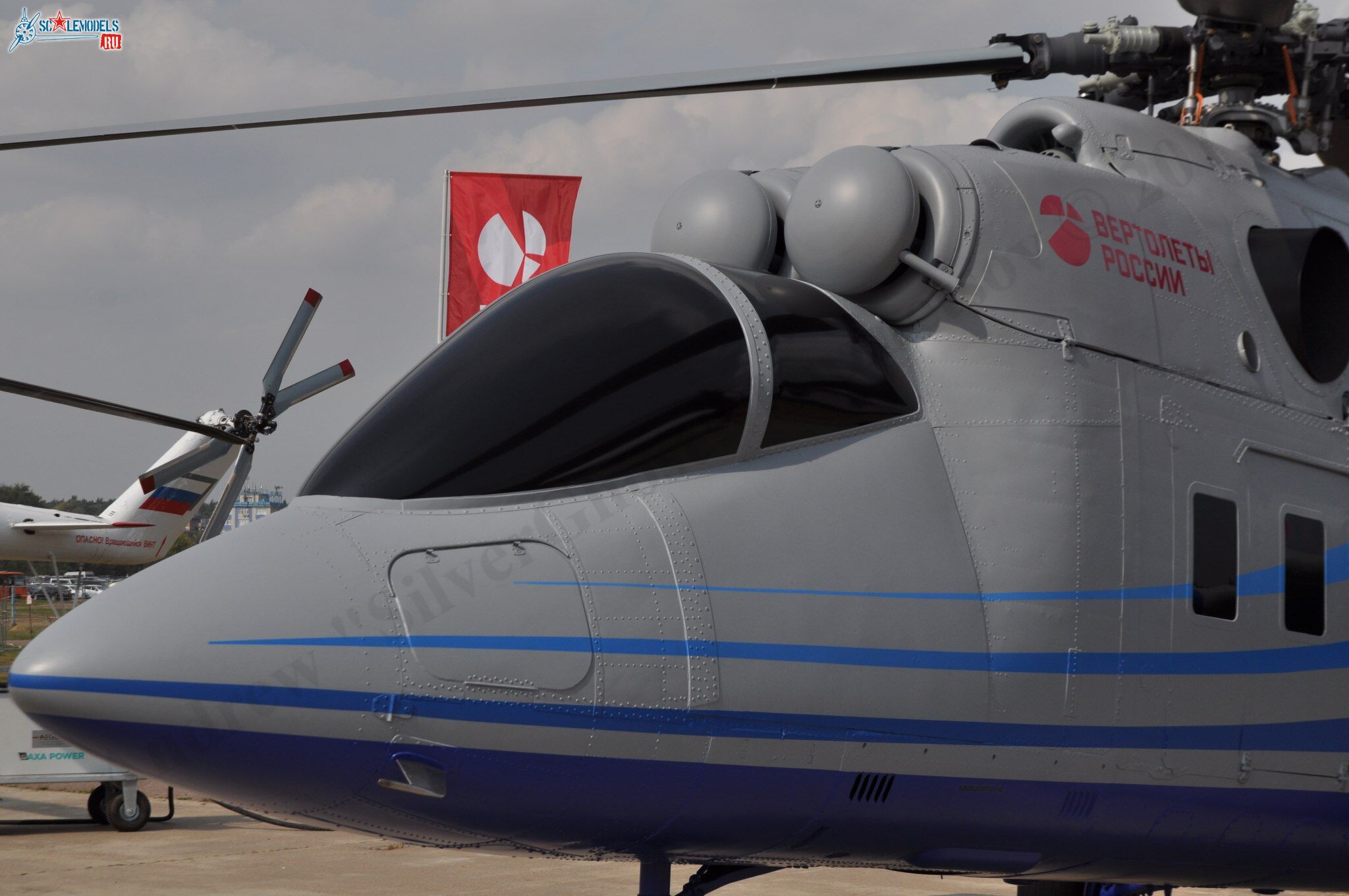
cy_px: 448
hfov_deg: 27.0
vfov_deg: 18.1
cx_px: 674
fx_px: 2807
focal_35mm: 75
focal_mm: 50
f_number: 8
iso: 200
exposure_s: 1/1250
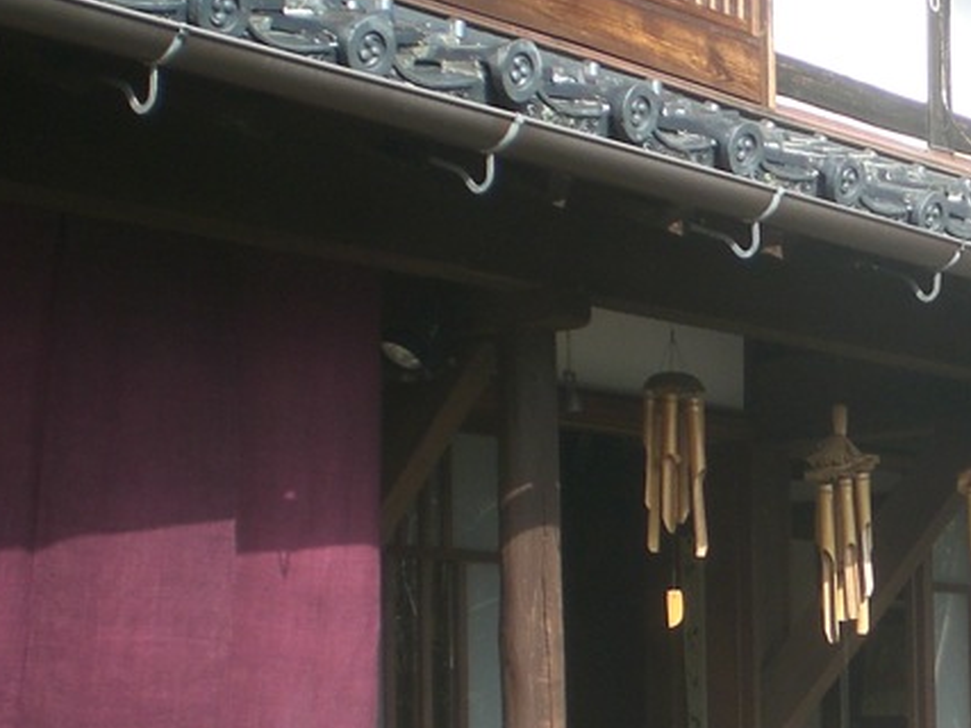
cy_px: 635
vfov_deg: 16.4
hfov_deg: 20.8
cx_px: 1107
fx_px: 2496
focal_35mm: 89
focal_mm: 6.3
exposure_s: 1/320
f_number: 3.1
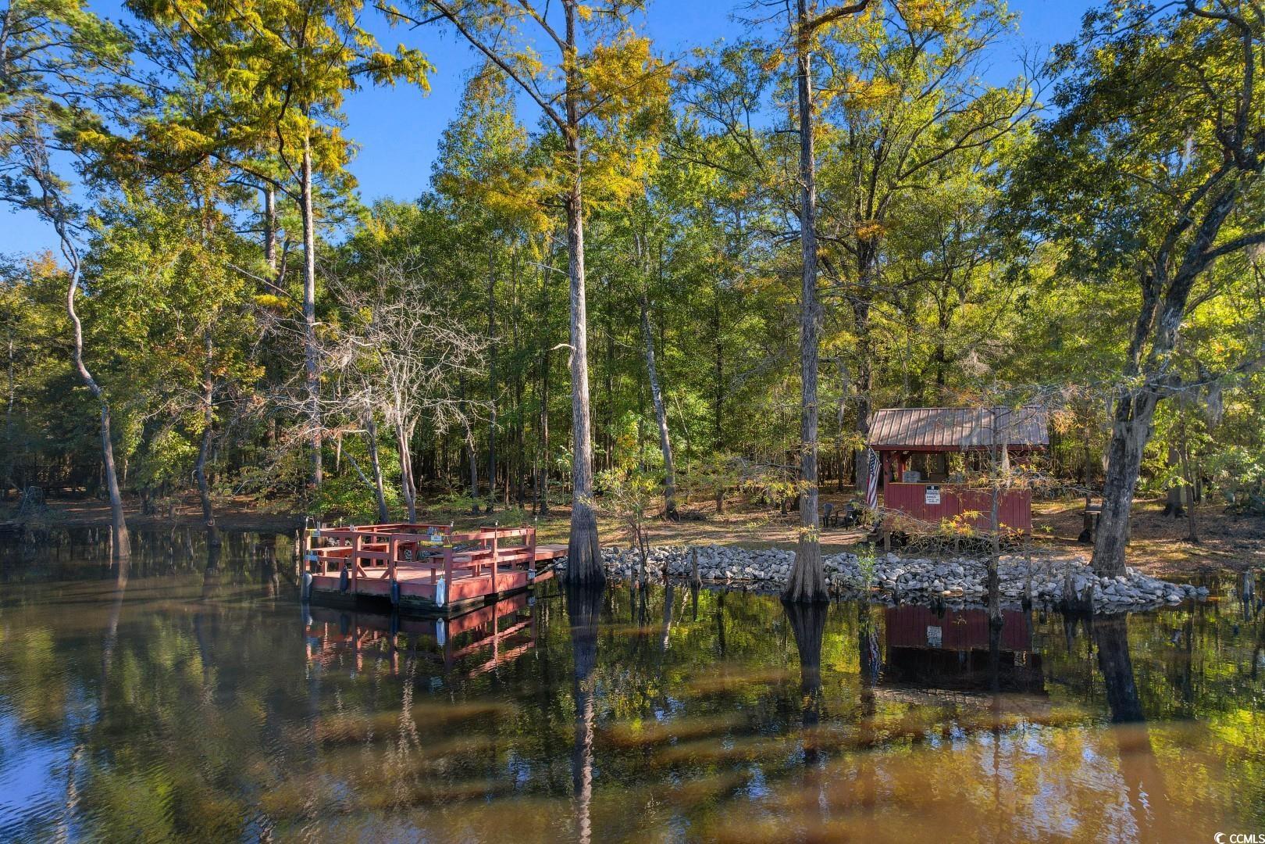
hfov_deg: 78.6
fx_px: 773
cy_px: 422
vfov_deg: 57.2
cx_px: 632
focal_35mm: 22
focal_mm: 8.38
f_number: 2.8
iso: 100
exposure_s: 1/60
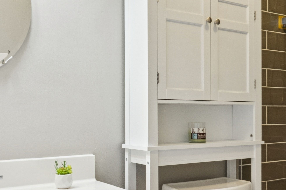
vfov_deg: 29.1
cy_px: 119
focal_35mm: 46
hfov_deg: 42.8
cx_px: 135
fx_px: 365
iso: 200
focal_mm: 10
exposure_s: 1/8
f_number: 10
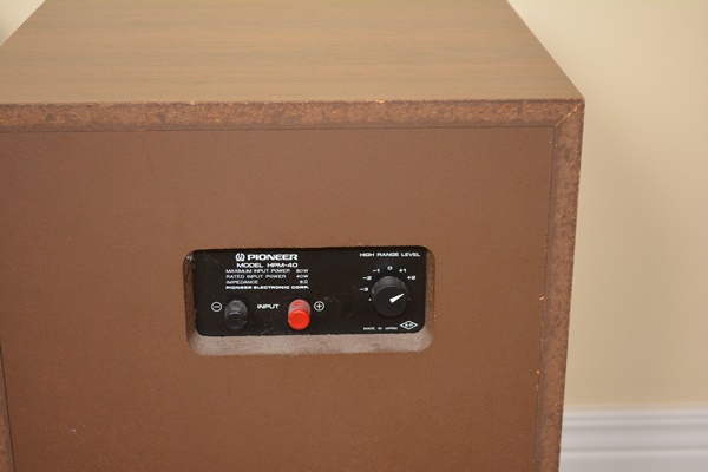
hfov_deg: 31.9
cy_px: 236
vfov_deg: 21.6
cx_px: 354
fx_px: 1239
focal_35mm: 63
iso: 1800
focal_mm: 42
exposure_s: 1/60
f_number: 5.3
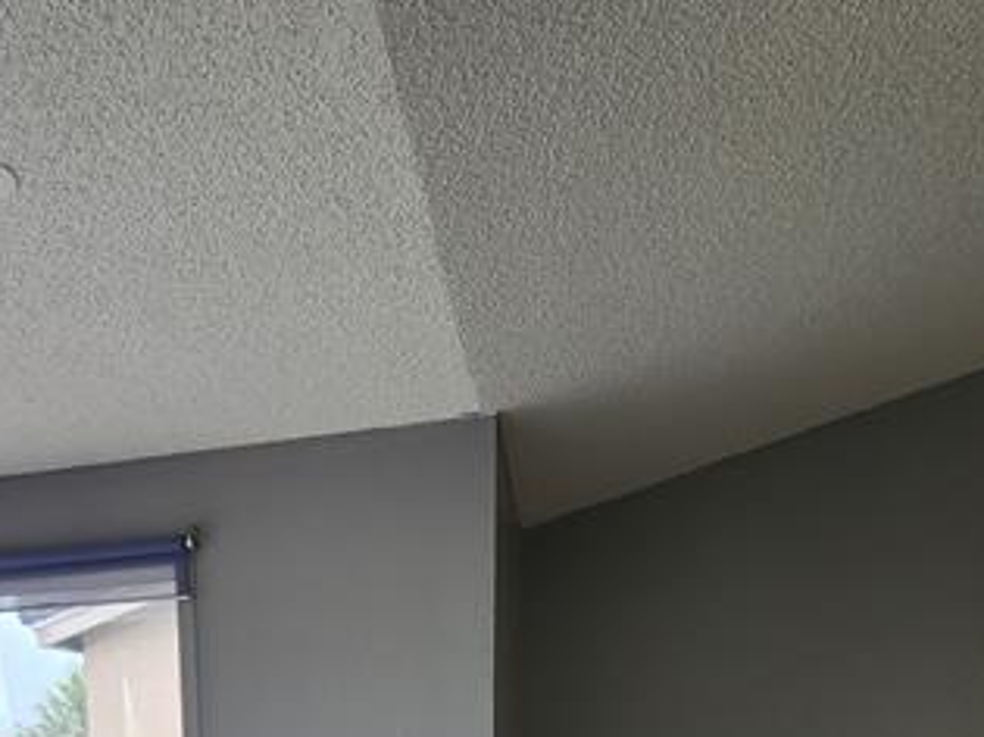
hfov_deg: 52.4
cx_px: 222
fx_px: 938
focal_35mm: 33
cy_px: 915
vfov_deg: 33.6
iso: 64
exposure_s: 1/60
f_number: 2.2
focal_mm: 2.2
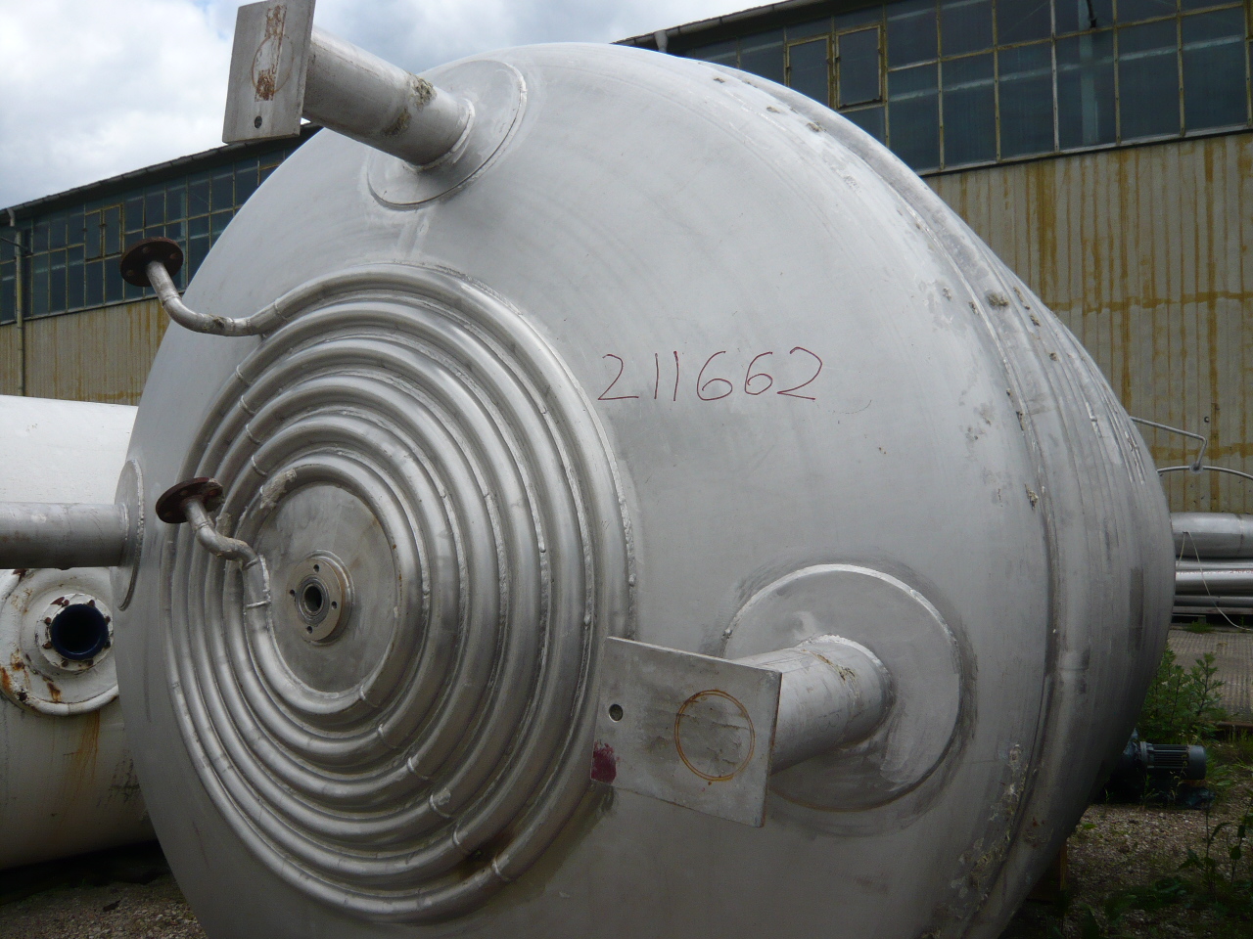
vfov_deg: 49.7
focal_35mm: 28
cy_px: 470
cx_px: 626
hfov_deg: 63.4
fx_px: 1014
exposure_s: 1/160
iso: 100
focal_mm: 4.6
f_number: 8
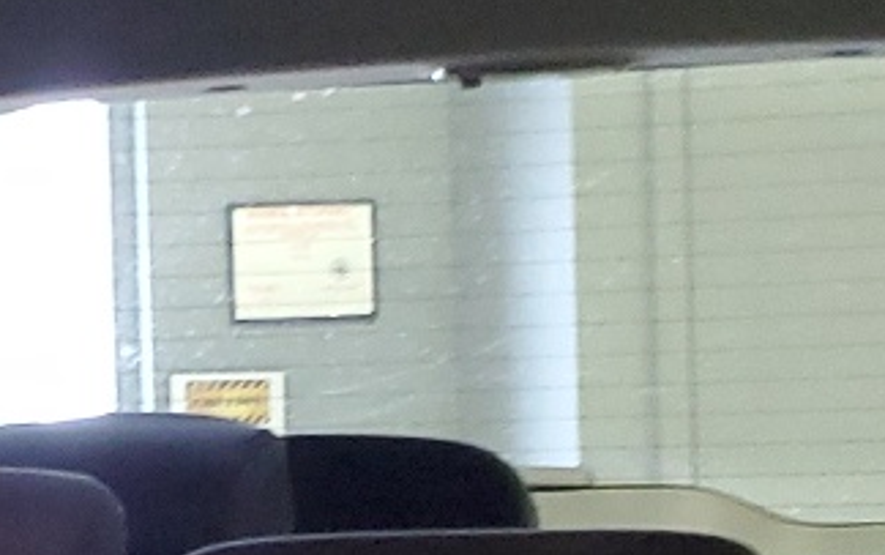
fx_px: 3282
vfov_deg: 9.5
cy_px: 697
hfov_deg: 15.2
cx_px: 123
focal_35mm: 136
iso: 431
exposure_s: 1/15
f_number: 1.5
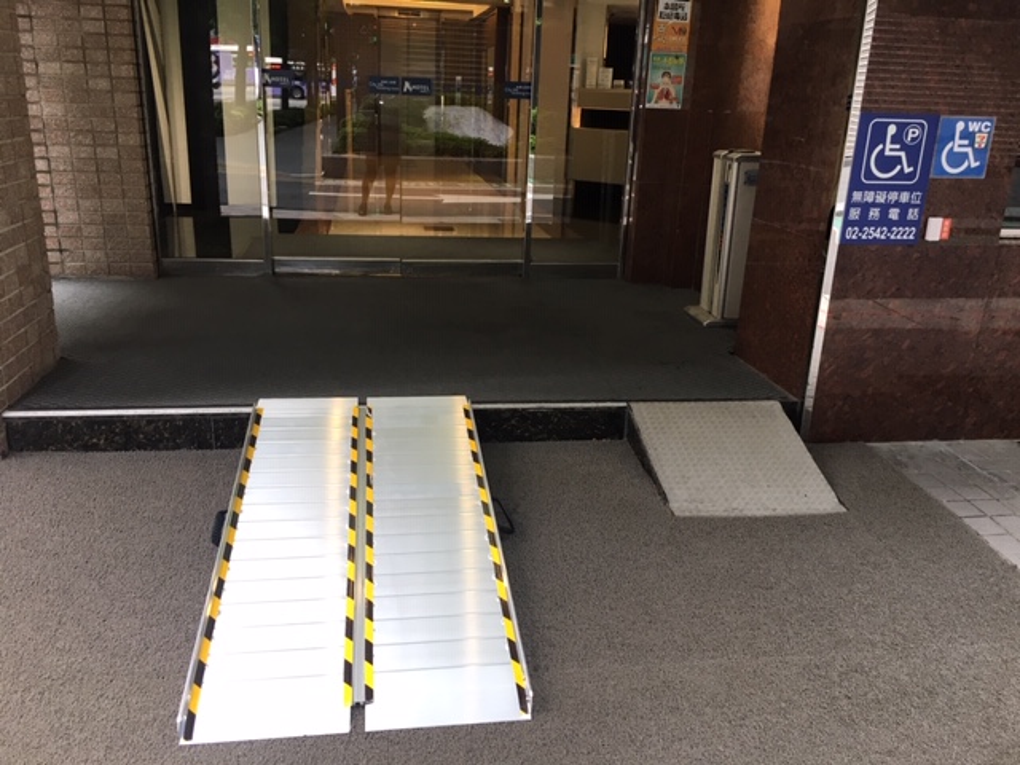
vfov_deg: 48.2
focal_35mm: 29
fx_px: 855
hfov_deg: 61.7
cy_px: 382
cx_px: 510
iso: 25
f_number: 2.2
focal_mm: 4.15
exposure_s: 1/30
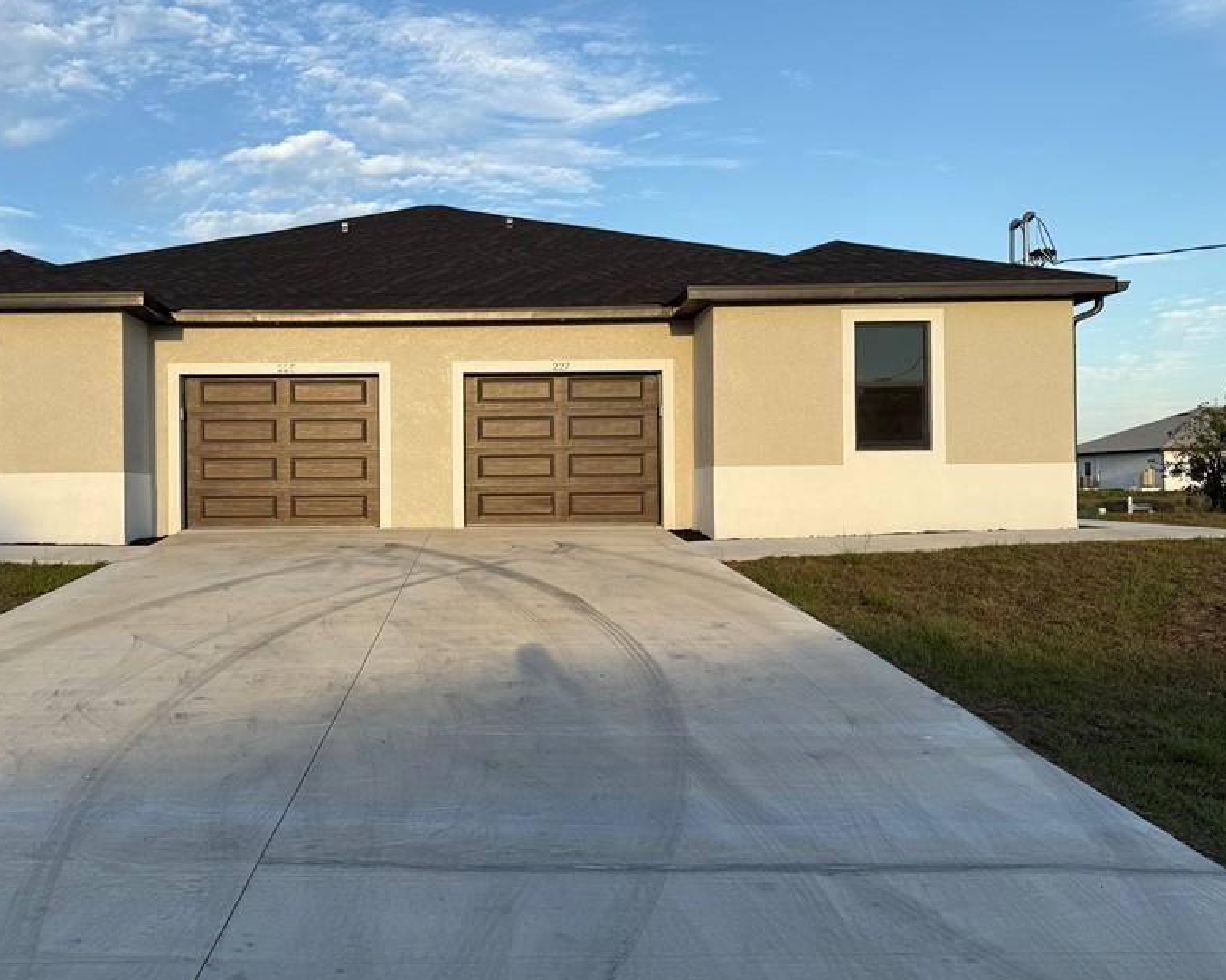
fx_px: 1125
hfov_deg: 56.3
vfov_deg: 47.1
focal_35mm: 31
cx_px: 436
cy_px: 483
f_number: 1.78
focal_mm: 6.76
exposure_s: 1/2525
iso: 80
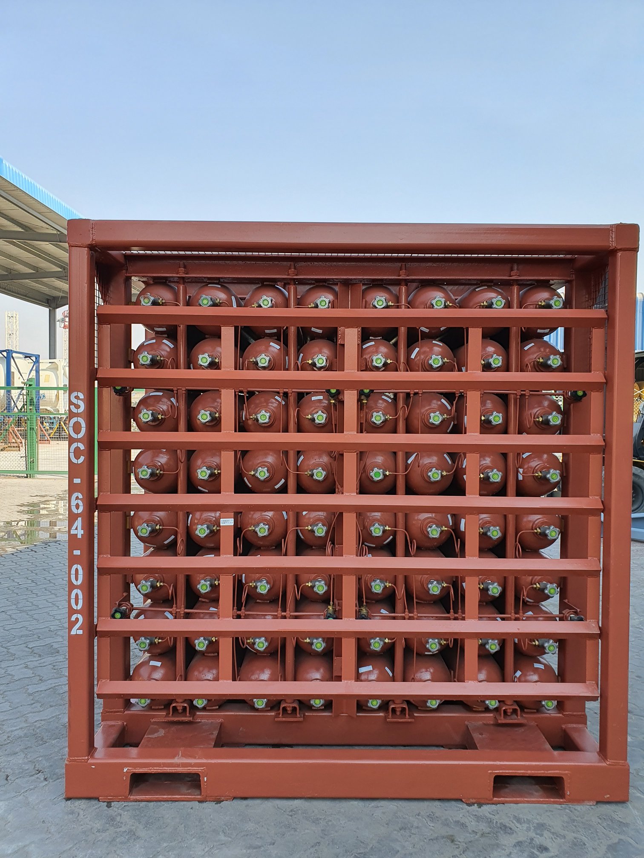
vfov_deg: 67.3
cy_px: 429
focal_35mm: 26
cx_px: 322
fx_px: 645
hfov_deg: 53.1
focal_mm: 4.32
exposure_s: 1/720
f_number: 2.4
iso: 50
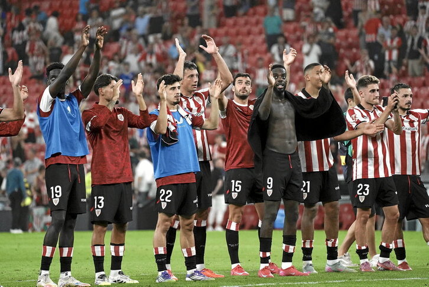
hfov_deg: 6.5
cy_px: 144
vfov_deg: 4.3
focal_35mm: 318
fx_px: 3792
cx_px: 214
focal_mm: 318
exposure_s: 1/1250
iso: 6400
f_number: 5.6
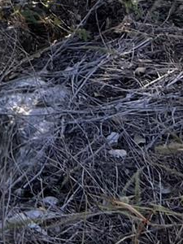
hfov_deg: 10.2
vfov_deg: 12.7
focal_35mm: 133
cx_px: -200
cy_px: -267
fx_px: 937
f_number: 1.5
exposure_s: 1/743
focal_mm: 5.7
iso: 50
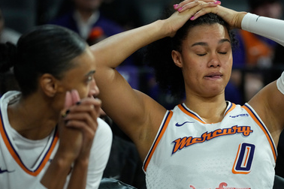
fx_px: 1475
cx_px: 185
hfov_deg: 11.0
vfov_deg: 7.3
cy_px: 99
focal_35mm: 187
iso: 5000
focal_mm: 138
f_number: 2.8
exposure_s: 1/1600
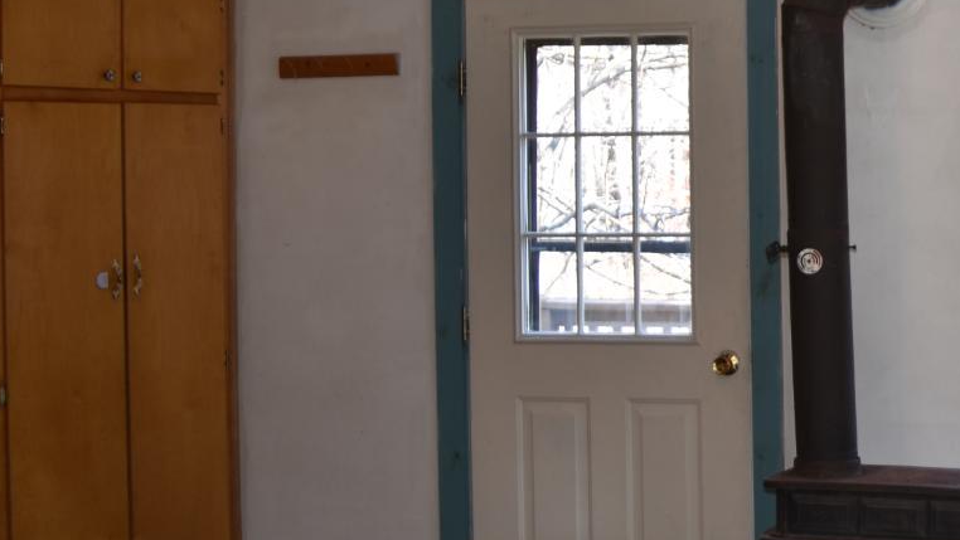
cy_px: 162
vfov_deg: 15.9
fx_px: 1935
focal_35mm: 76
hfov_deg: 24.8
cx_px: 1189
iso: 100
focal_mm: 18
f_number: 3.5
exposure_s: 1/40
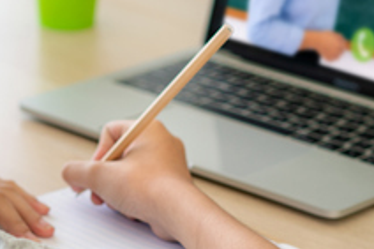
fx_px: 1952
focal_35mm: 188
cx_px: 162
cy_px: 124
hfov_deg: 10.9
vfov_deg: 7.3
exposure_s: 1/160
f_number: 2.8
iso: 250
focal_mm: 55
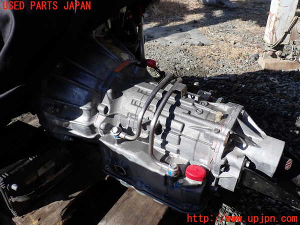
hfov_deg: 60.0
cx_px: 150
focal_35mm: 30
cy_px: 112
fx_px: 260
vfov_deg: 46.8
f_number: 3.2
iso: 100
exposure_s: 1/800
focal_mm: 5.4
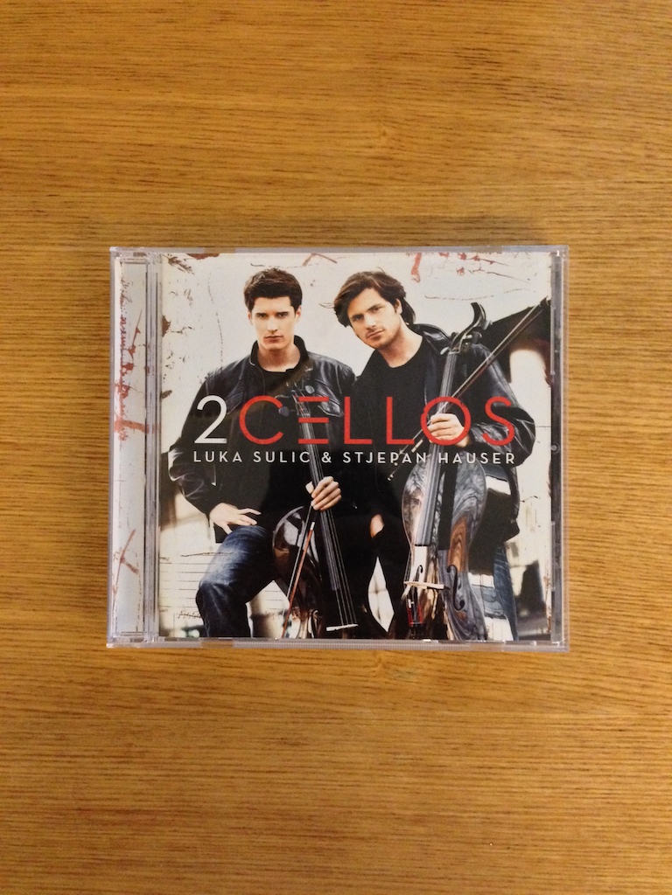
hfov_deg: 42.9
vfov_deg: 55.4
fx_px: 854
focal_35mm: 33
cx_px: 336
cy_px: 448
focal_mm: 4.12
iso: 500
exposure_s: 1/15
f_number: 2.4
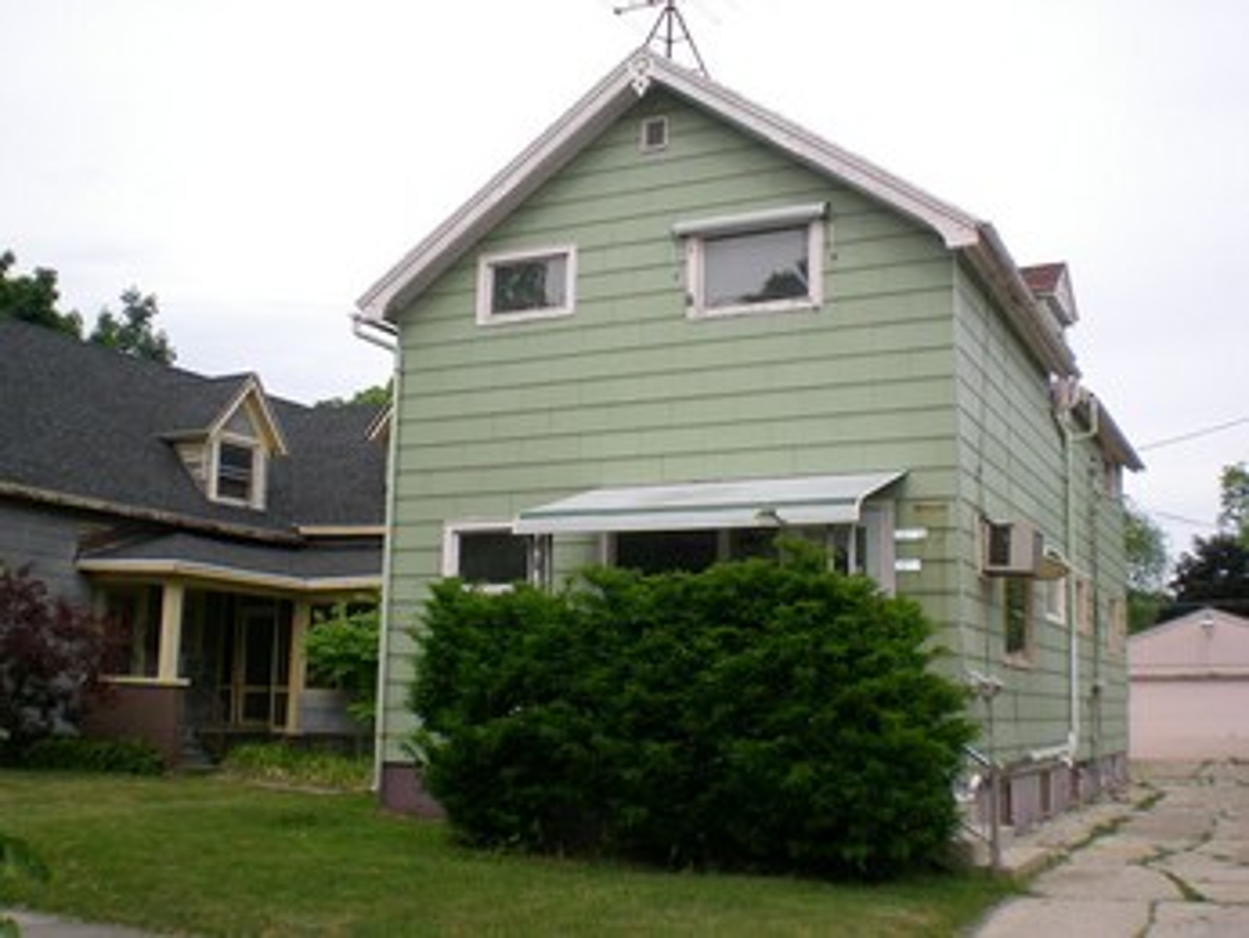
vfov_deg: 37.8
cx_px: 624
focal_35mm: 38
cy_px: 469
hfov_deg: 48.9
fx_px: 1372
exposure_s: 1/334
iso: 77
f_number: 4.6
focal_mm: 6.3
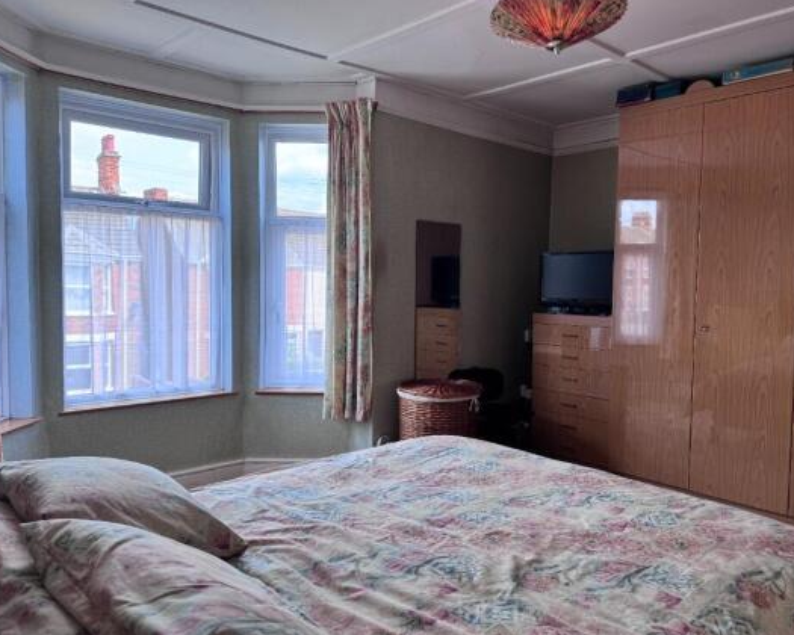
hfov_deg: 66.0
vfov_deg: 54.9
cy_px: 318
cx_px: 420
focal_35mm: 26
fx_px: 611
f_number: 1.78
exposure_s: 1/196
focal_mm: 6.76
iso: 64
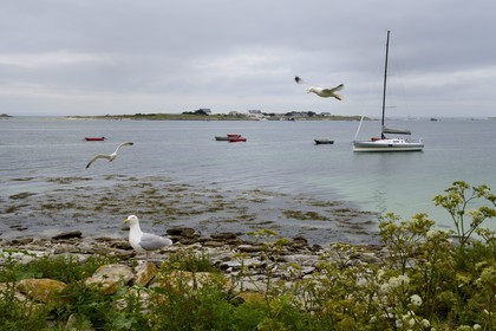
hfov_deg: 53.1
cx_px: 248
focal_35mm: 36
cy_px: 166
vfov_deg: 36.9
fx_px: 496
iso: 400
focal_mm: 36
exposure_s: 1/250
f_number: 16
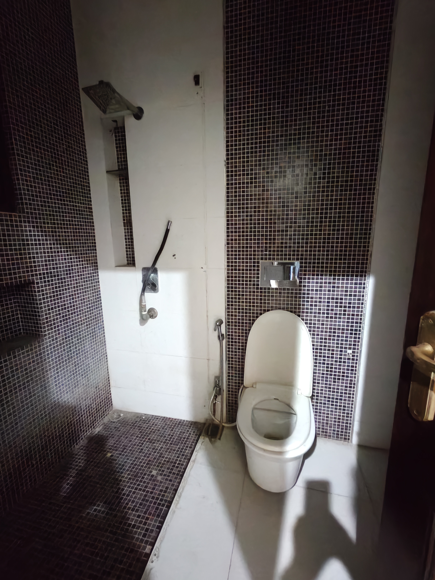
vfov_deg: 94.5
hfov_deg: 78.1
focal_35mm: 16
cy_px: 290
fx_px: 268
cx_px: 218
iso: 3200
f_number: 2.2
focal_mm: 1.68
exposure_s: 1/4
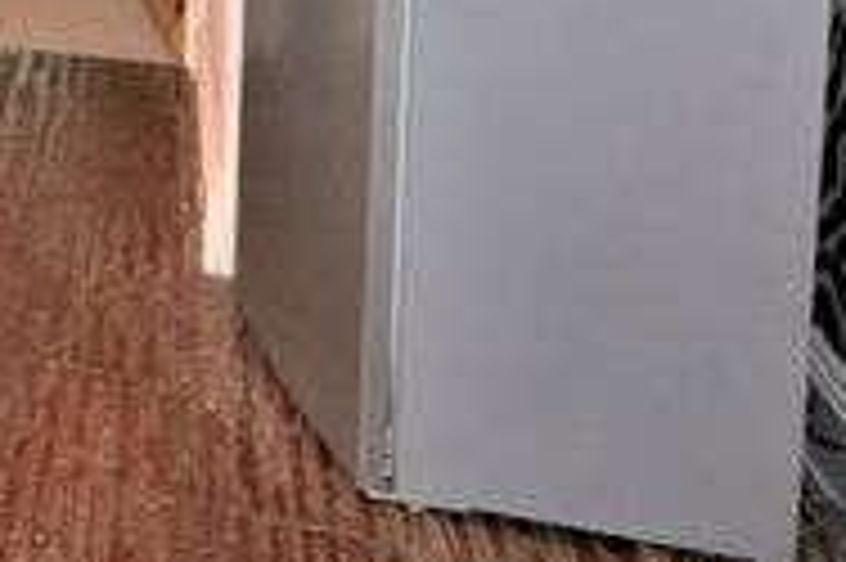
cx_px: -338
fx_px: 1315
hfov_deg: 27.6
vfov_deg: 19.2
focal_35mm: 56
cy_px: -409
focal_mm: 10
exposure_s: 1/60
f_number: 4
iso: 640
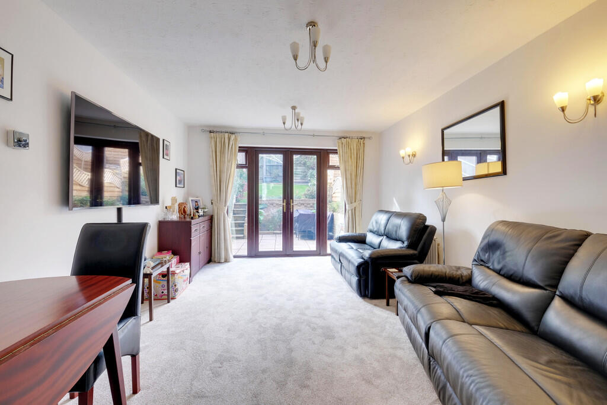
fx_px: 253
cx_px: 304
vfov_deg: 77.3
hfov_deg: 100.4
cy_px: 202
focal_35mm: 15
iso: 400
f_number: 9
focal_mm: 10
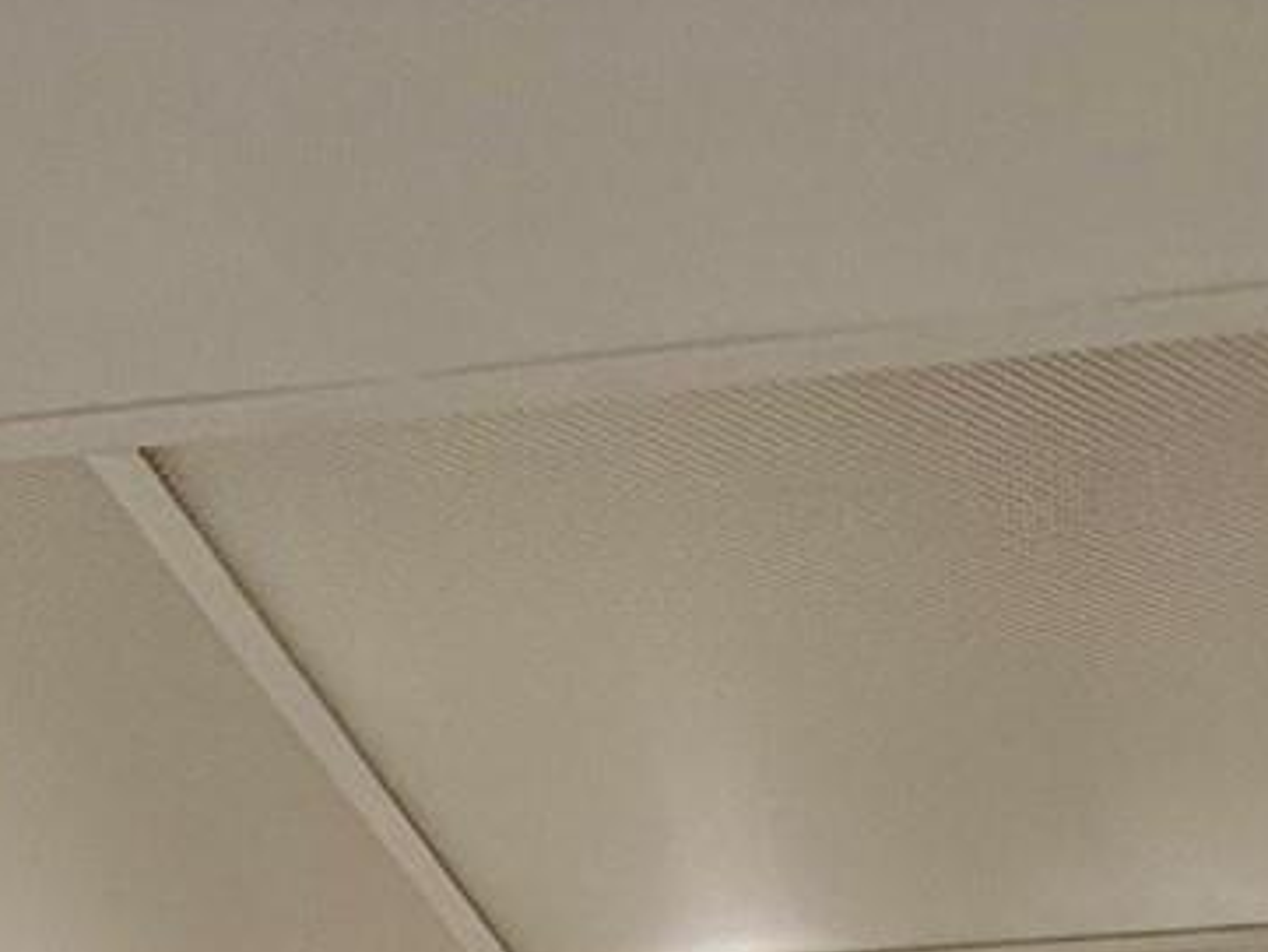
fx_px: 2272
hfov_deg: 30.9
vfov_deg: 16.1
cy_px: 2076
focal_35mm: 62
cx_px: 861
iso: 200
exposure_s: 1/99
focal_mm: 2.22
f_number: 2.2
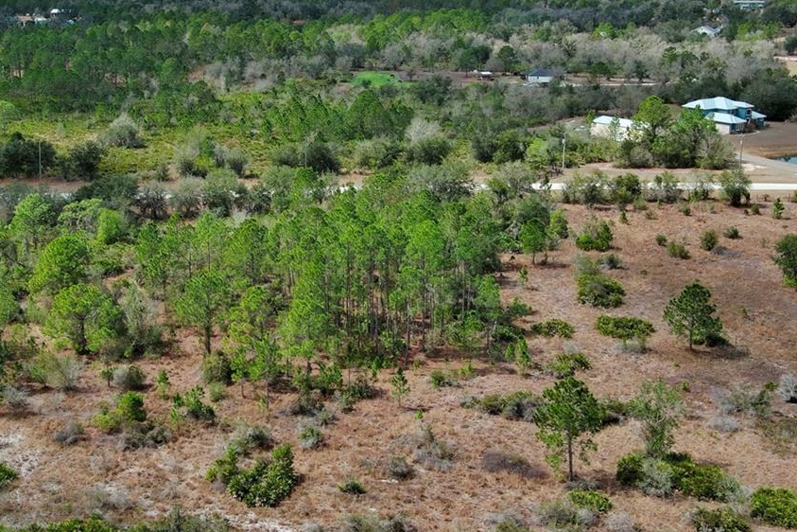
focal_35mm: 55
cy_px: 199
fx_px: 1218
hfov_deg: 35.9
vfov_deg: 24.5
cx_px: 260
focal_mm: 10.57
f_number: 9
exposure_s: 1/320
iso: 100
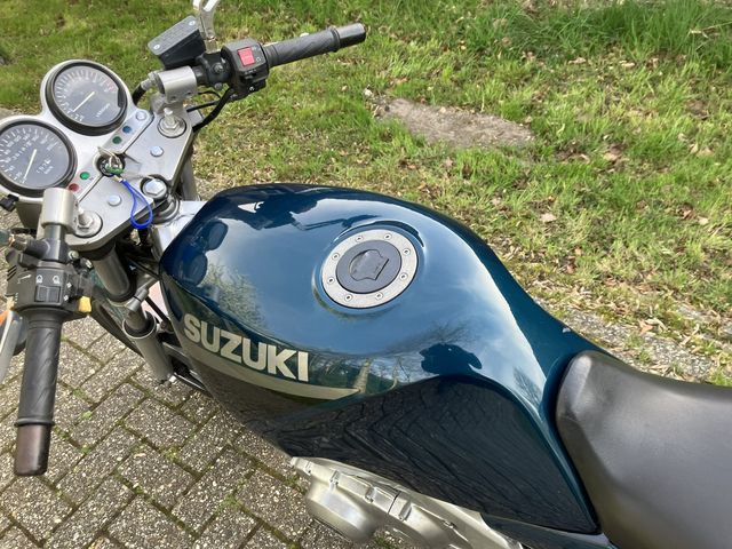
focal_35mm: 28
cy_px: 274
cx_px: 366
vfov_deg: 49.7
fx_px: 592
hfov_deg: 63.4
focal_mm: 3.99
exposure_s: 1/121
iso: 50
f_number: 1.8
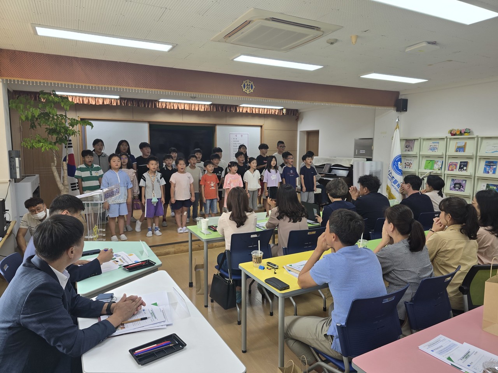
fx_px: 331
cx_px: 249
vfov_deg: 58.9
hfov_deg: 73.9
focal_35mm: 23
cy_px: 186
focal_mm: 6.3
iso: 50
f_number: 1.7
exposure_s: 1/120
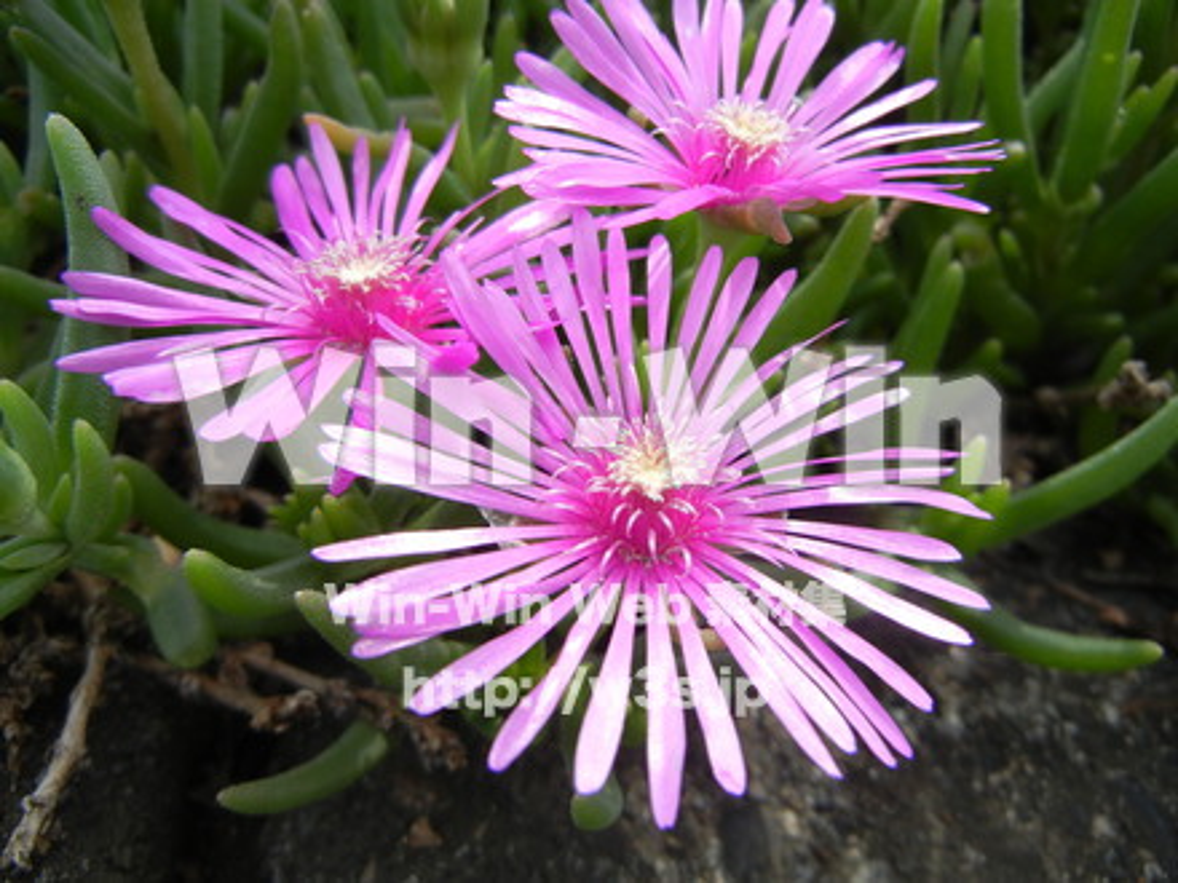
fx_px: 1021
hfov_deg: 60.0
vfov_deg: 46.8
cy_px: 442
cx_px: 589
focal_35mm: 30
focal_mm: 5.4
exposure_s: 1/762
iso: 160
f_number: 3.5
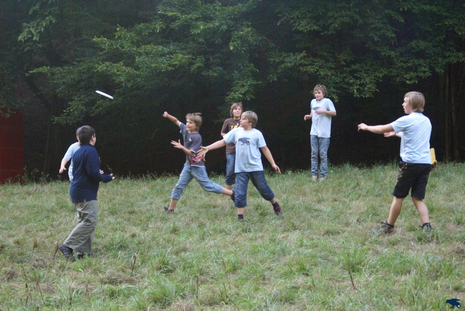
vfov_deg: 15.2
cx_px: 232
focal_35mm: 90
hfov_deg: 22.6
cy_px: 156
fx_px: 1164
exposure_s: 1/160
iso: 800
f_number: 5.6
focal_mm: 60
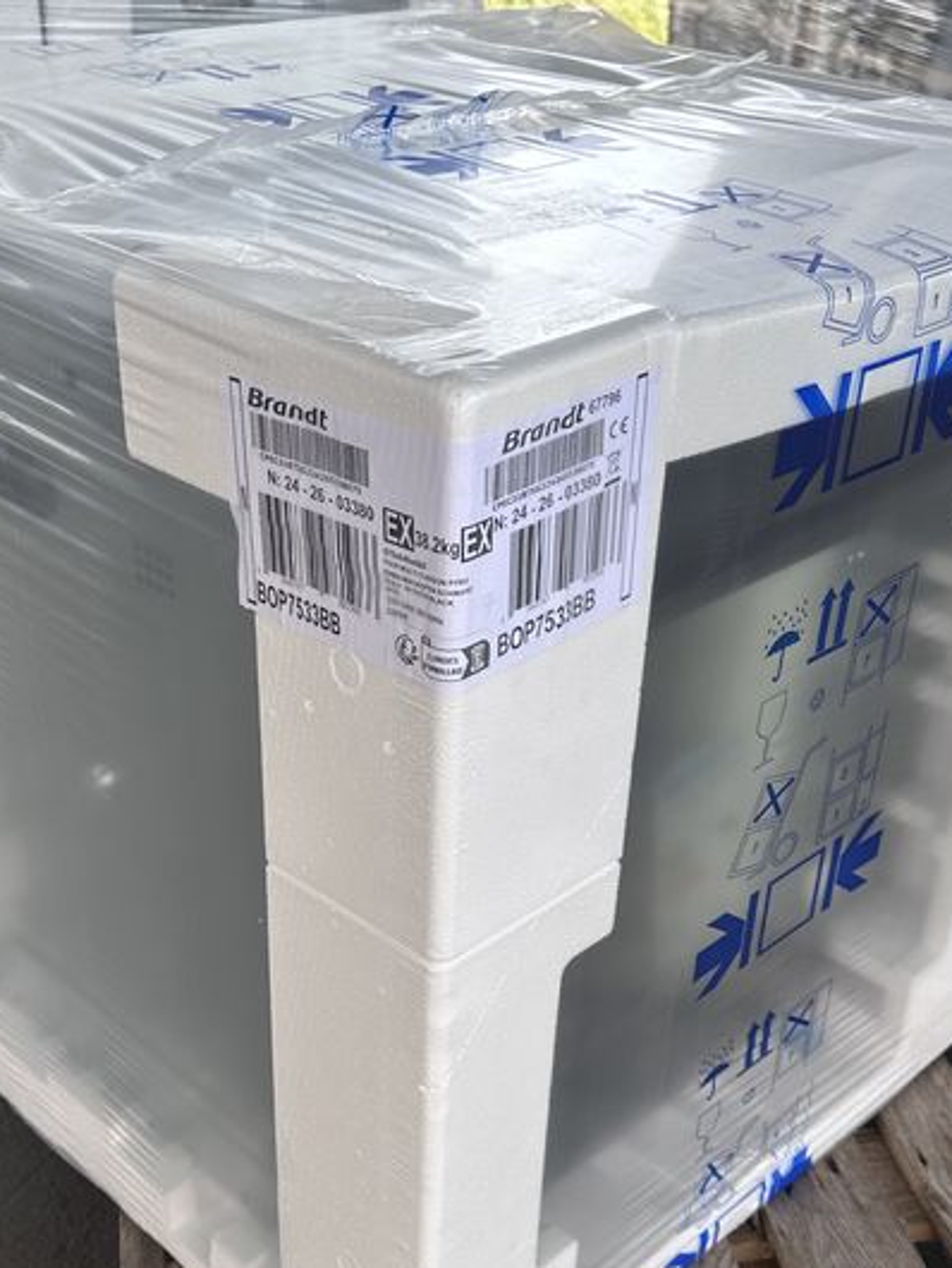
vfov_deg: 43.1
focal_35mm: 43
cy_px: 864
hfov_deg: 33.6
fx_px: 1575
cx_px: 422
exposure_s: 1/980
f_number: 1.78
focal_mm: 6.86
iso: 80
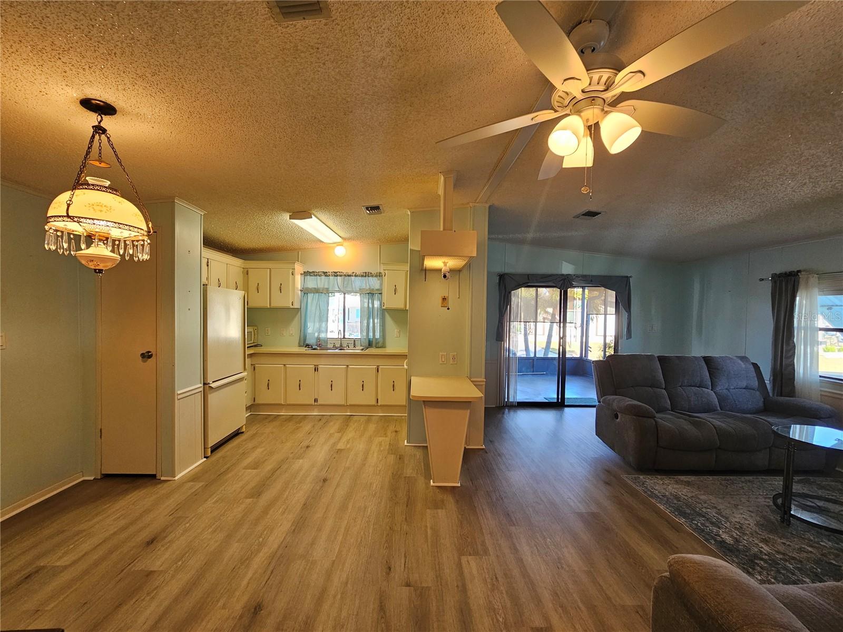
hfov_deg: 106.2
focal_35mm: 13
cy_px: 316
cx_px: 422
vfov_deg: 89.9
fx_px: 317
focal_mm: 2.2
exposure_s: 1/60
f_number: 2.2
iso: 125
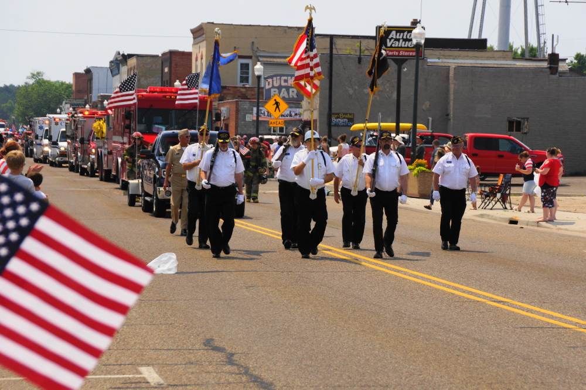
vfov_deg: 10.2
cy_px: 195
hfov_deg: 15.2
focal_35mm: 135
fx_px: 2197
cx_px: 293
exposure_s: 1/200
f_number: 7.1
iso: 100
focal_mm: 90
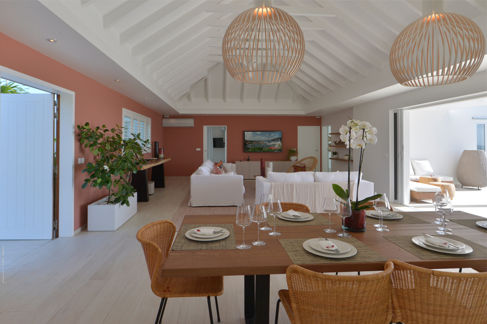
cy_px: 162
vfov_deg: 61.9
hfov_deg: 84.0
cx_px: 244
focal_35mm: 20
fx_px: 270
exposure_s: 1/125
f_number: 8
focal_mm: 20
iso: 160
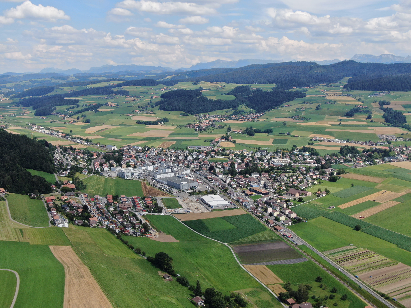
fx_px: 463
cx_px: 206
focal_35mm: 39
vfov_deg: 36.8
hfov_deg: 47.9
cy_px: 154
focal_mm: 6.77
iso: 100
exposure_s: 1/1000
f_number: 3.4
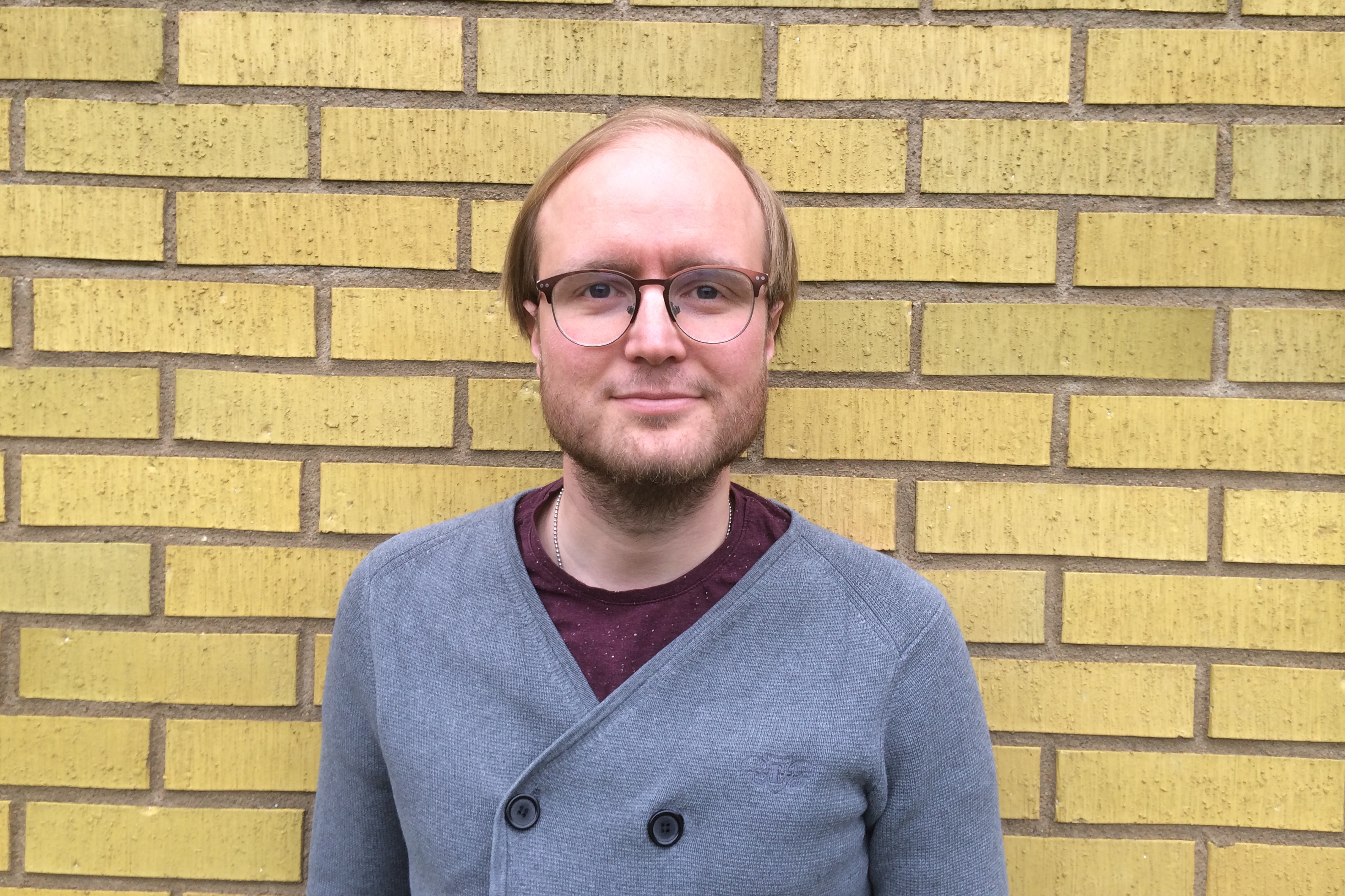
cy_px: 453
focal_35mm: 32
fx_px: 1195
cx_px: 656
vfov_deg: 41.1
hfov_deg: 58.7
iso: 40
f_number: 2.2
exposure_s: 1/120
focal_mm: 4.12
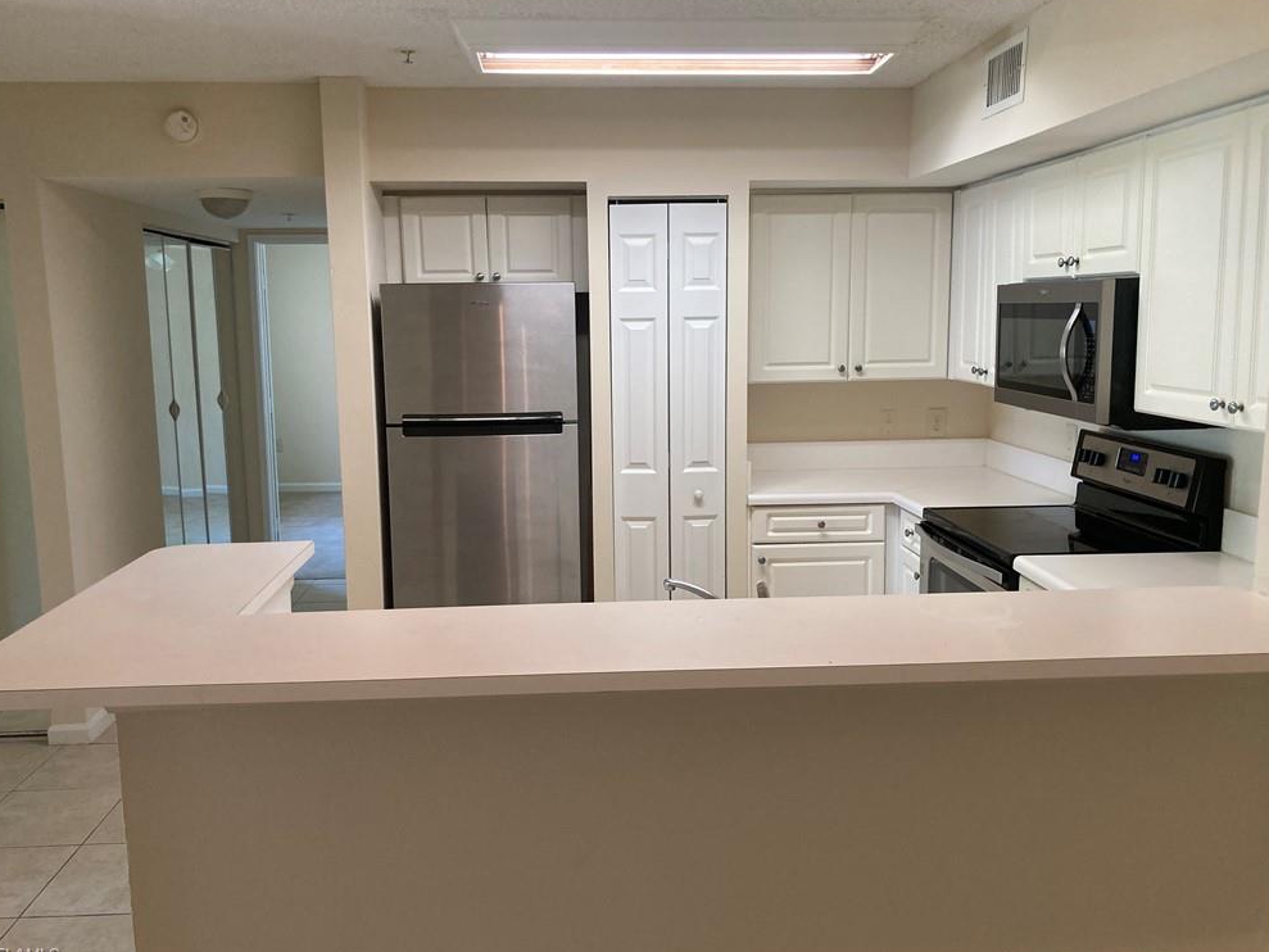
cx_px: 622
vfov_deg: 48.2
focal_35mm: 29
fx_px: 1063
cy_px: 475
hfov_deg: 61.6
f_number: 1.8
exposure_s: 1/60
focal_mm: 3.99
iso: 125
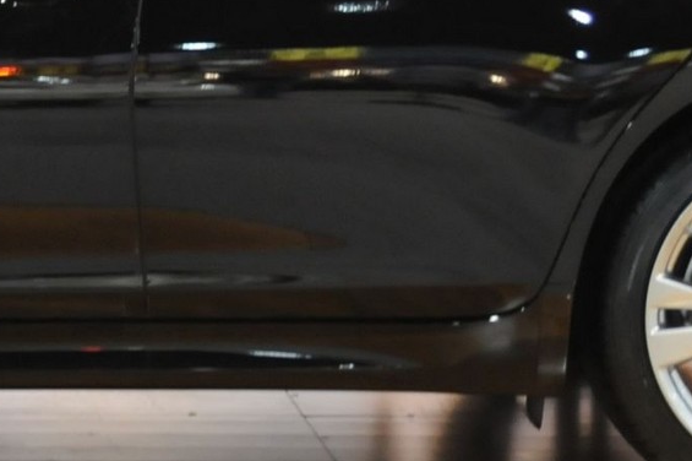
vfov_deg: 6.9
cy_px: -68
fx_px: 3823
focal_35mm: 199
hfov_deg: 10.3
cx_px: -15
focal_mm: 30
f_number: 4.5
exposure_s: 1/13
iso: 800
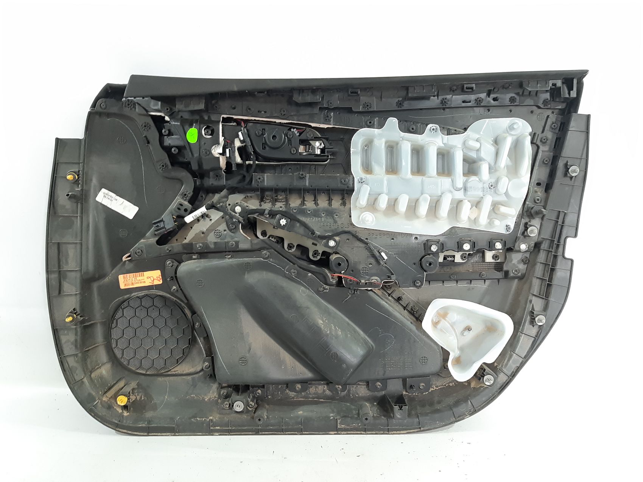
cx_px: 322
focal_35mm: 27
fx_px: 501
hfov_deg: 65.3
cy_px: 241
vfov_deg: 51.3
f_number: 1.7
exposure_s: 1/50
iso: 160
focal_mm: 3.93
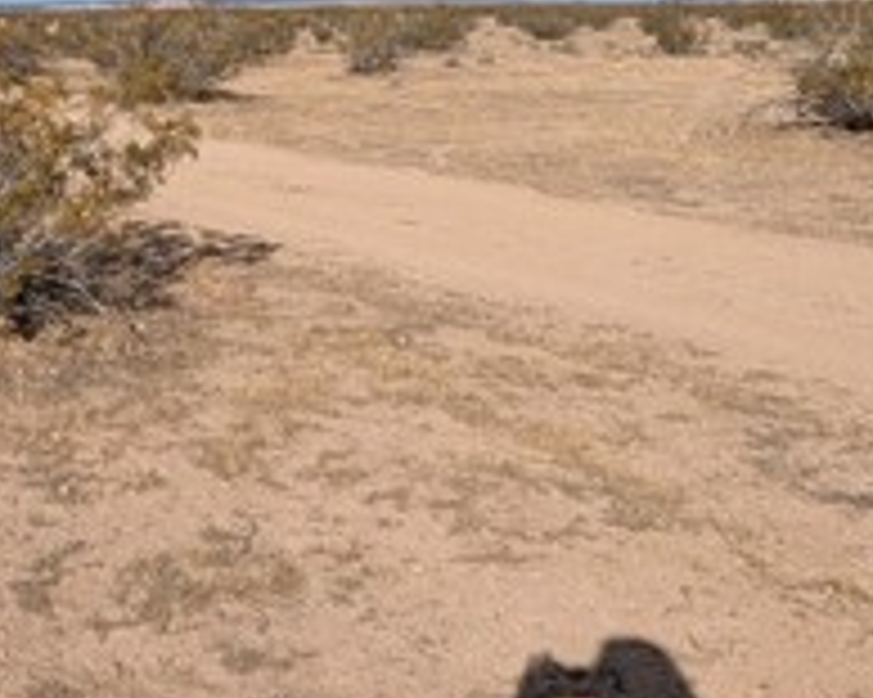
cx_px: 90
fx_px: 1085
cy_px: 115
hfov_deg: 40.6
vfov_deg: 34.3
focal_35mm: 42
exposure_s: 1/2053
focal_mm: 1.95
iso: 45
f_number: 2.2
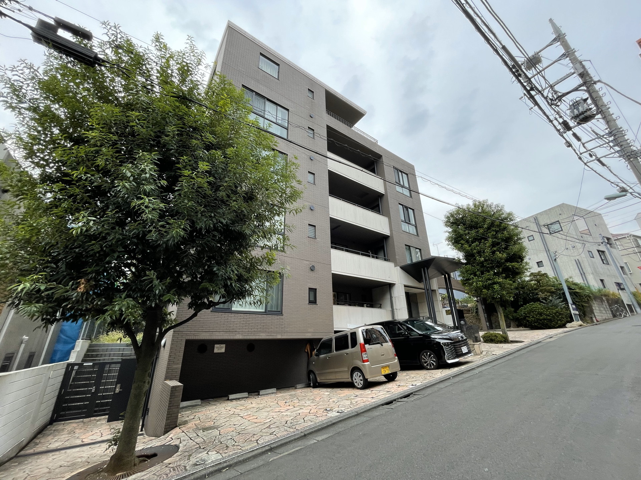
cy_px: 240
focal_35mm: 14
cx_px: 320
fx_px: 259
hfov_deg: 102.1
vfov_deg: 85.7
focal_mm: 1.55
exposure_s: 1/142
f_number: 2.4
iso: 25
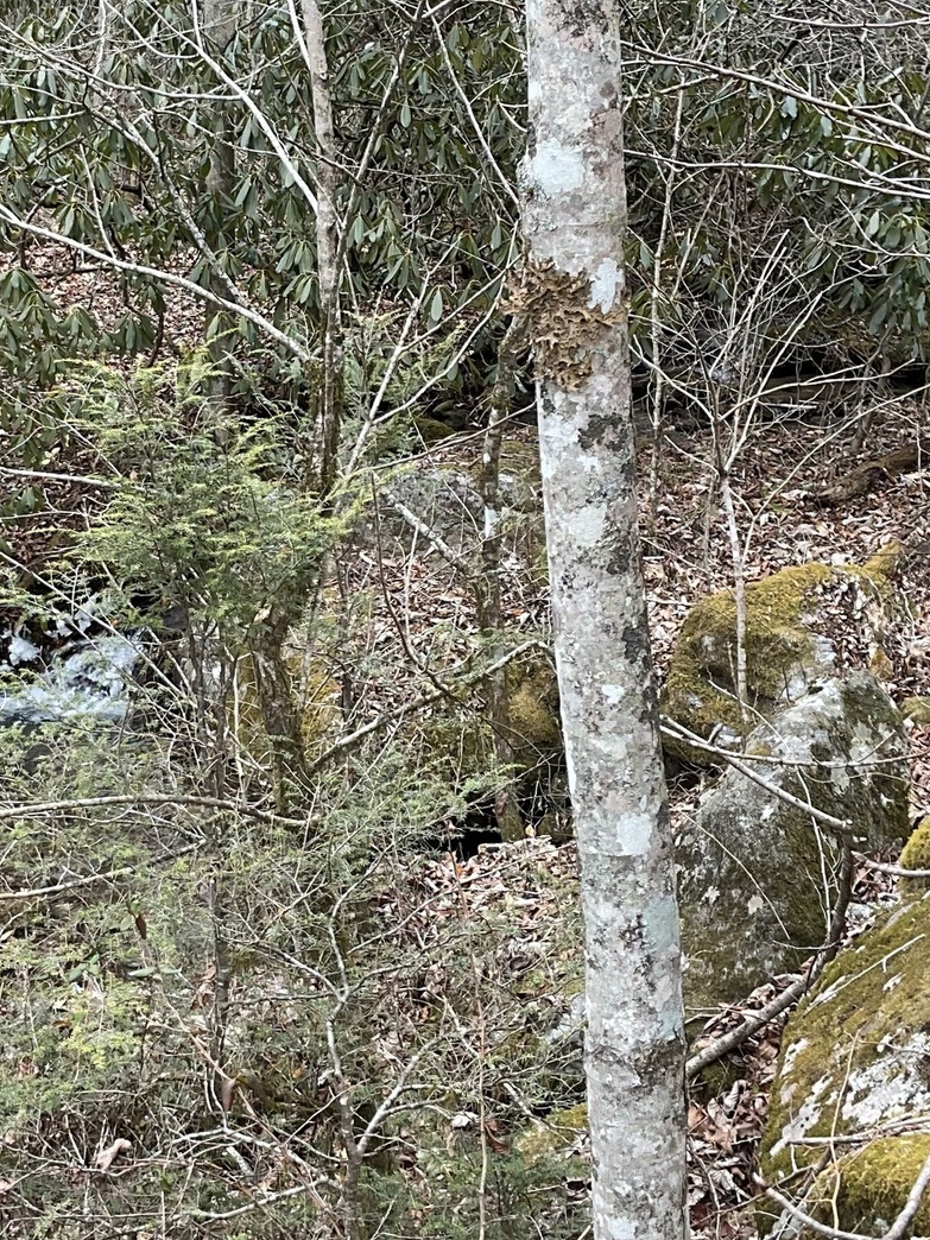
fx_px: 2293
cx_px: 280
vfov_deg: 30.2
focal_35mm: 64
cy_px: 508
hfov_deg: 22.8
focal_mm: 3
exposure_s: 1/120
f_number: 1.8
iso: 20
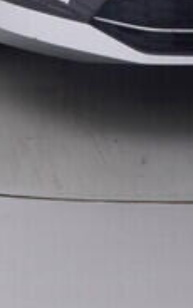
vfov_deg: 14.5
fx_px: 1076
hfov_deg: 10.2
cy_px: -228
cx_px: 50
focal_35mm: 128
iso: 200
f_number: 5
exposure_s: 1/80
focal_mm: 15
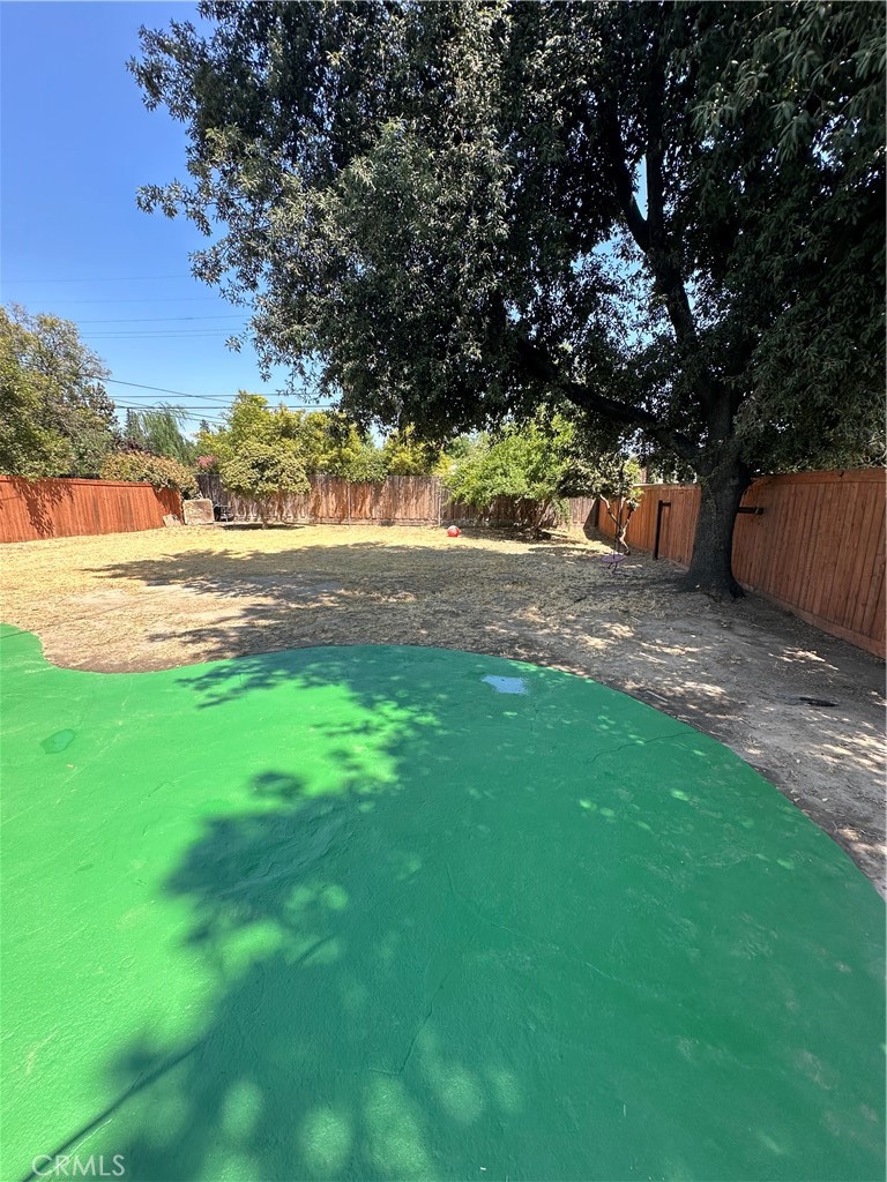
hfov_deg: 85.7
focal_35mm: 14
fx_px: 478
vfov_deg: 102.1
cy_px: 591
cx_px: 444
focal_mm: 2.22
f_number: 2.2
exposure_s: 1/456
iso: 40
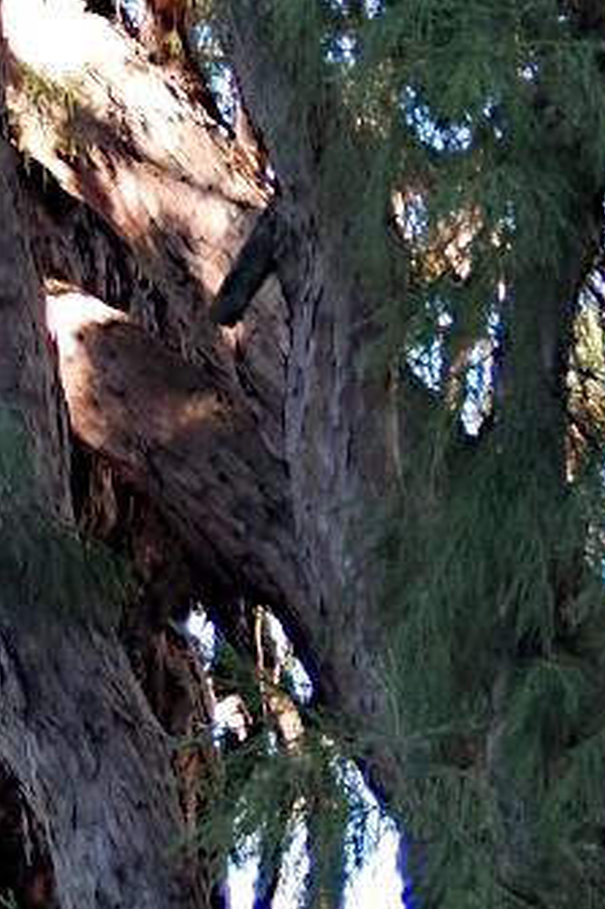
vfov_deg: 8.0
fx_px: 6485
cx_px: -564
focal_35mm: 257
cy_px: -90
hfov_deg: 5.2
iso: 180
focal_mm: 12.3
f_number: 4.1
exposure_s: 1/30
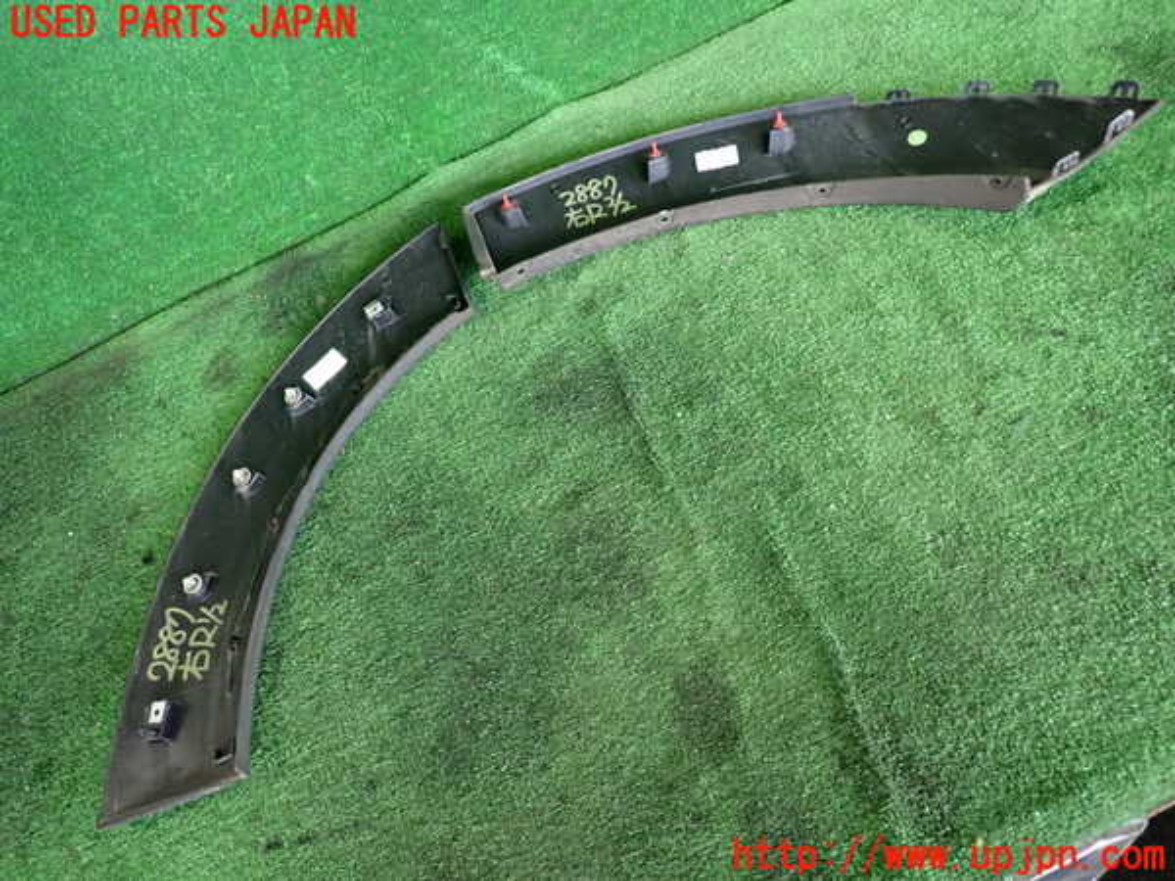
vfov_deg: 54.9
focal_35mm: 25
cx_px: 588
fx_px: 849
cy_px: 440
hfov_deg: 69.4
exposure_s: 1/125
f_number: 2
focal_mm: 4.5
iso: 800
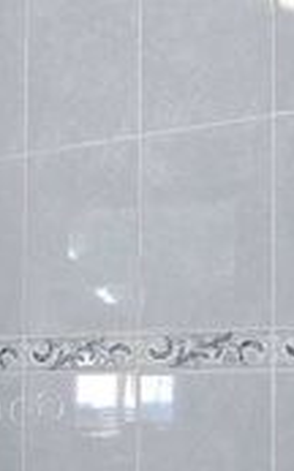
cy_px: 408
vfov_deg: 34.6
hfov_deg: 21.3
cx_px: -69
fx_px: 719
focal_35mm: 56
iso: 250
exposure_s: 1/50
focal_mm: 2.2
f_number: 2.2
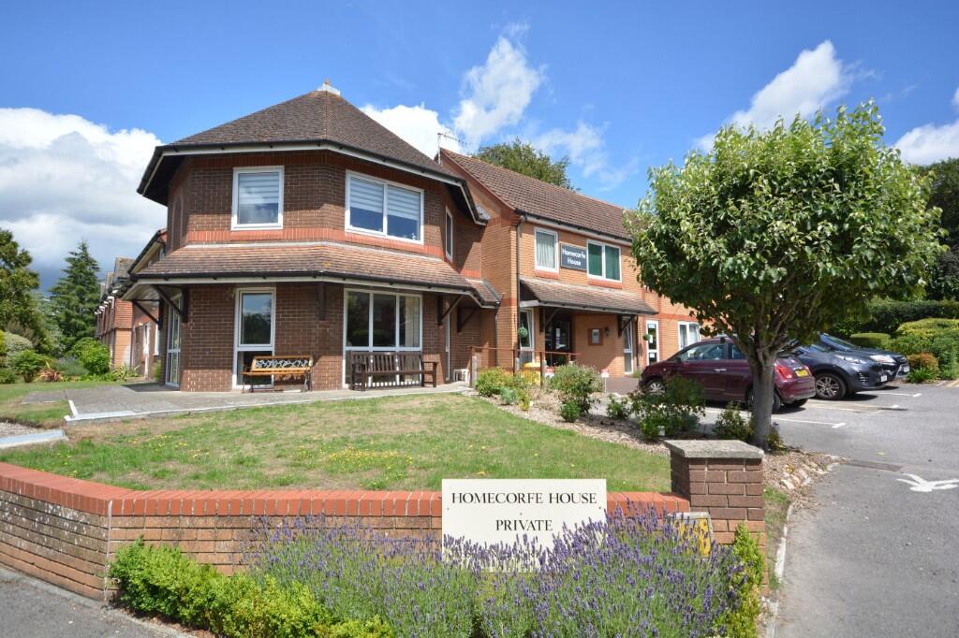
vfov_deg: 63.2
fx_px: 519
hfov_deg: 85.4
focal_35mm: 20
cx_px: 480
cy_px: 319
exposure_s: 1/1000
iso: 400
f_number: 8
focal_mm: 13
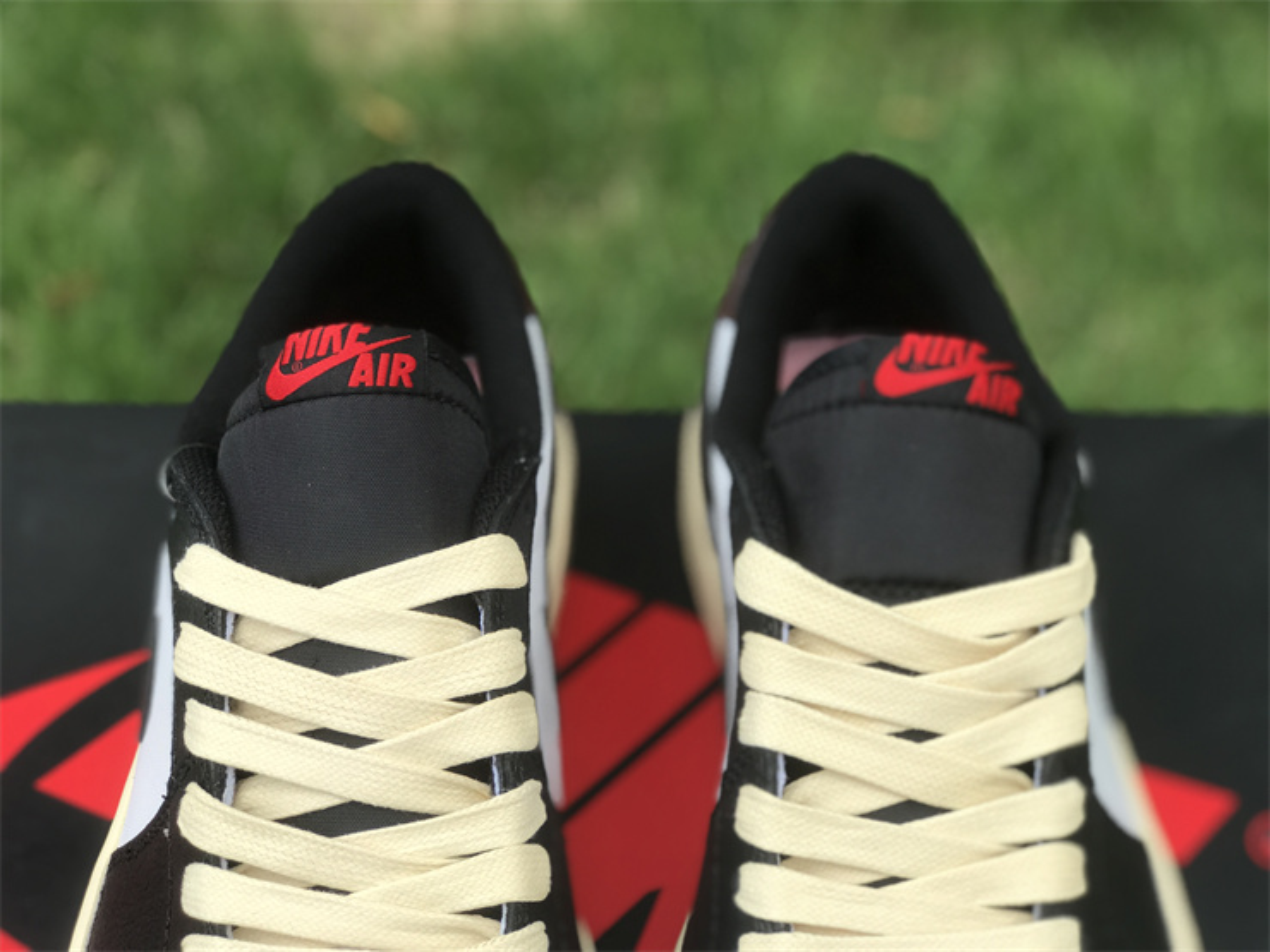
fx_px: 2091
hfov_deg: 33.8
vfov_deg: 25.7
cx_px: 635
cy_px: 476
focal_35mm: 57
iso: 20
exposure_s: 1/285
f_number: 2.8
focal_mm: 6.6
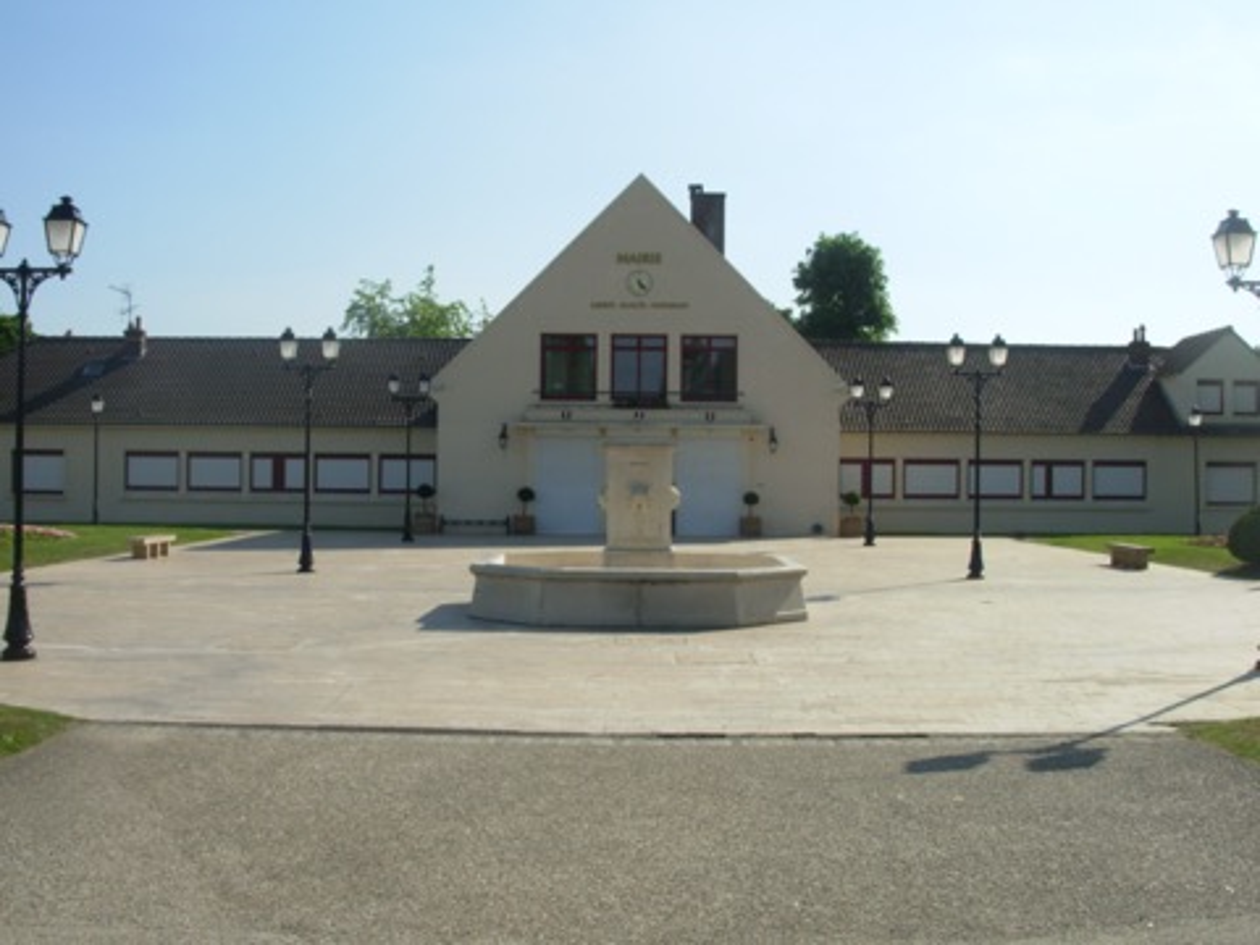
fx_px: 1383
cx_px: 630
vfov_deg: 37.7
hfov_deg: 49.0
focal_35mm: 38
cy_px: 472
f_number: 4.9
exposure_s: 1/527
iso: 50
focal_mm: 6.3
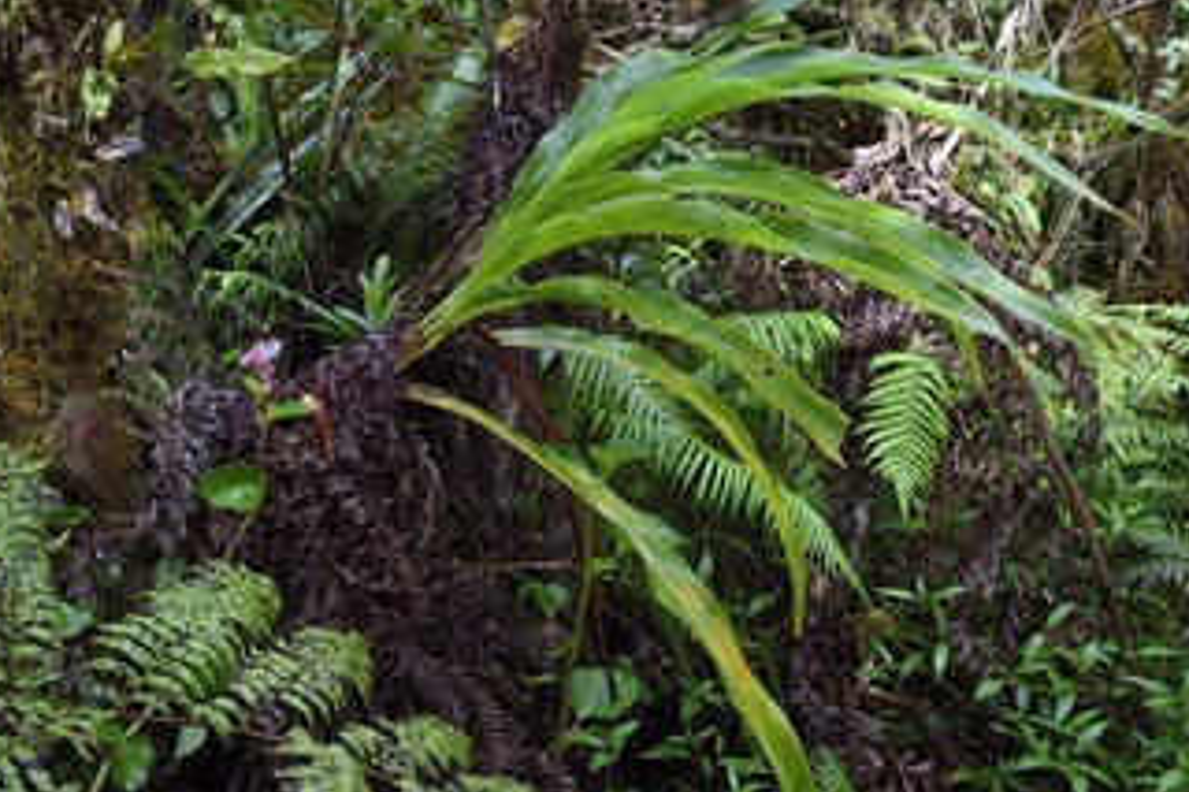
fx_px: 1518
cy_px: 364
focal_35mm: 46
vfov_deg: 29.2
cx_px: 520
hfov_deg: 42.7
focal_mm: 35
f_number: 13
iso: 1600
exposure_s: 1/160
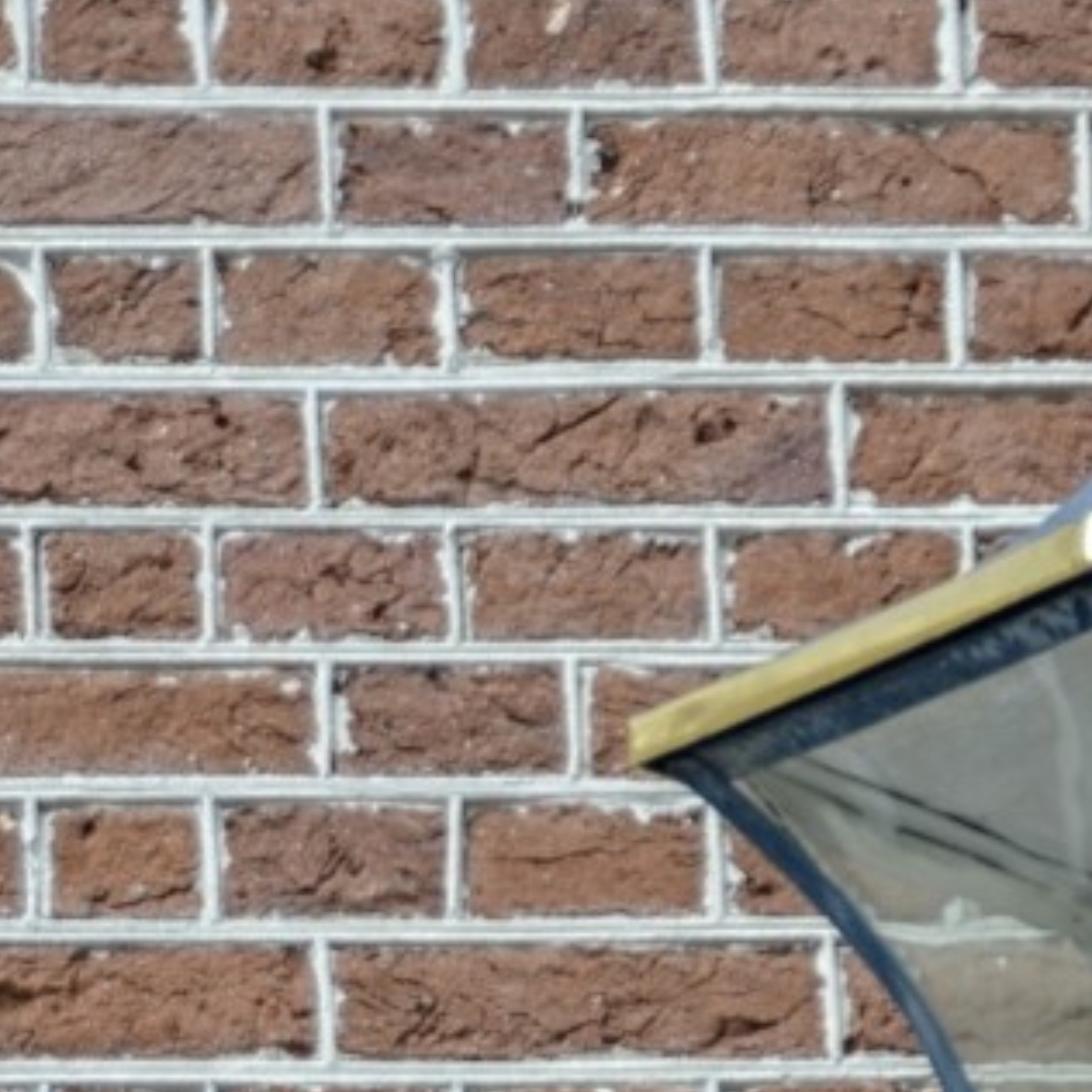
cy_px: 2027
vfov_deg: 2.5
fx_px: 24633
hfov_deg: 2.5
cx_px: 1579
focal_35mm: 690
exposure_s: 1/400
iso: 200
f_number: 5.3
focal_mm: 105
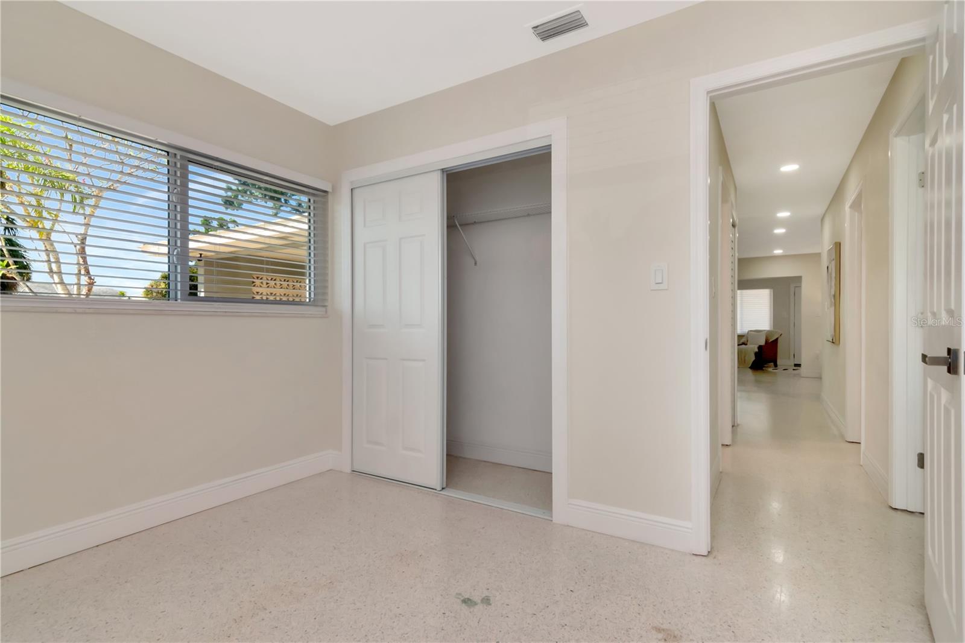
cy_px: 322
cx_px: 482
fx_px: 442
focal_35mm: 16
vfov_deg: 72.0
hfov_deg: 95.0
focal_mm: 11
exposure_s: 1/100
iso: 800
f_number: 13
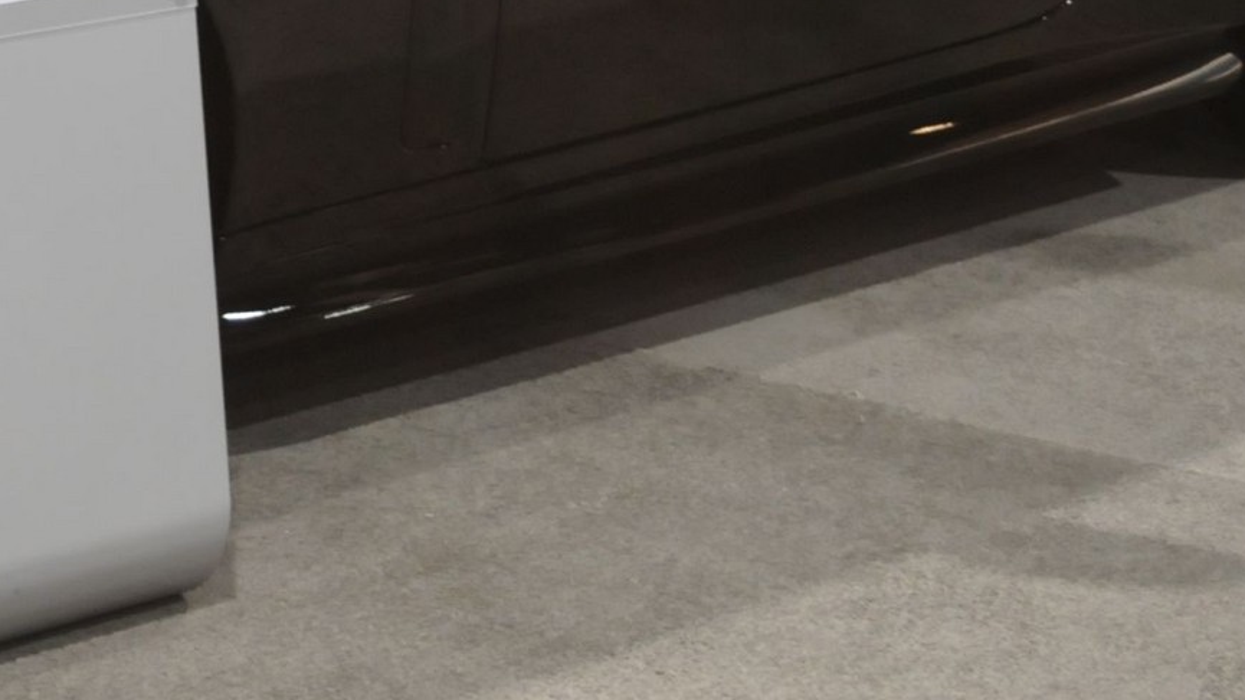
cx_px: 128
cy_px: -224
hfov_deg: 17.9
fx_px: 3894
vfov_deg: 10.0
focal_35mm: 118
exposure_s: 1/30
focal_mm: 26
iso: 800
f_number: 4.2
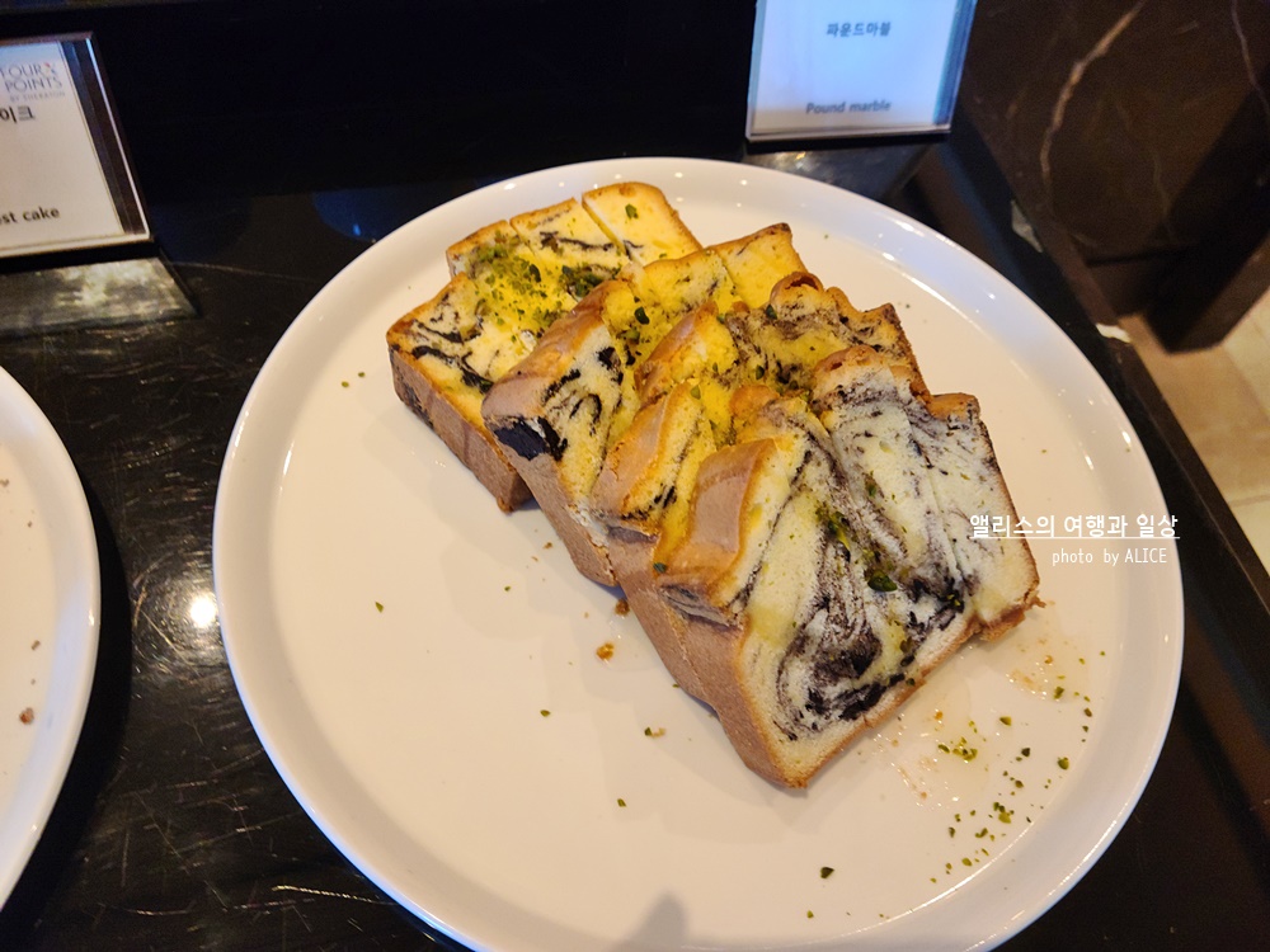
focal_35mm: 28
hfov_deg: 63.4
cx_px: 635
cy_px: 476
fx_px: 1027
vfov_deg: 49.7
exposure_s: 1/39
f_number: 2
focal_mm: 5.9
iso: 200
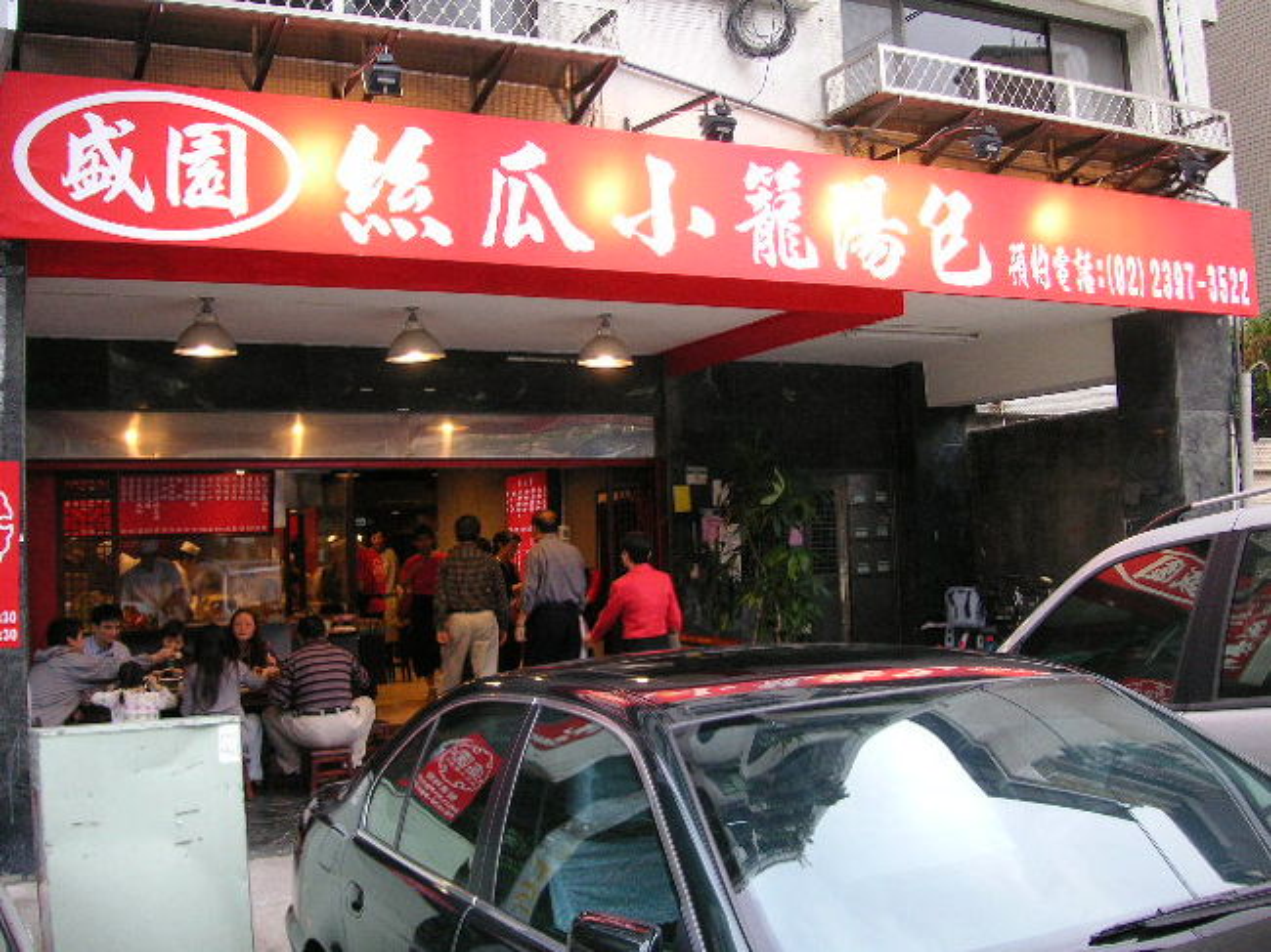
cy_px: 476
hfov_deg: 50.2
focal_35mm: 37
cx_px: 636
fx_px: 1358
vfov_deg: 38.6
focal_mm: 6.1
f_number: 2.8
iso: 100
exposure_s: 1/45
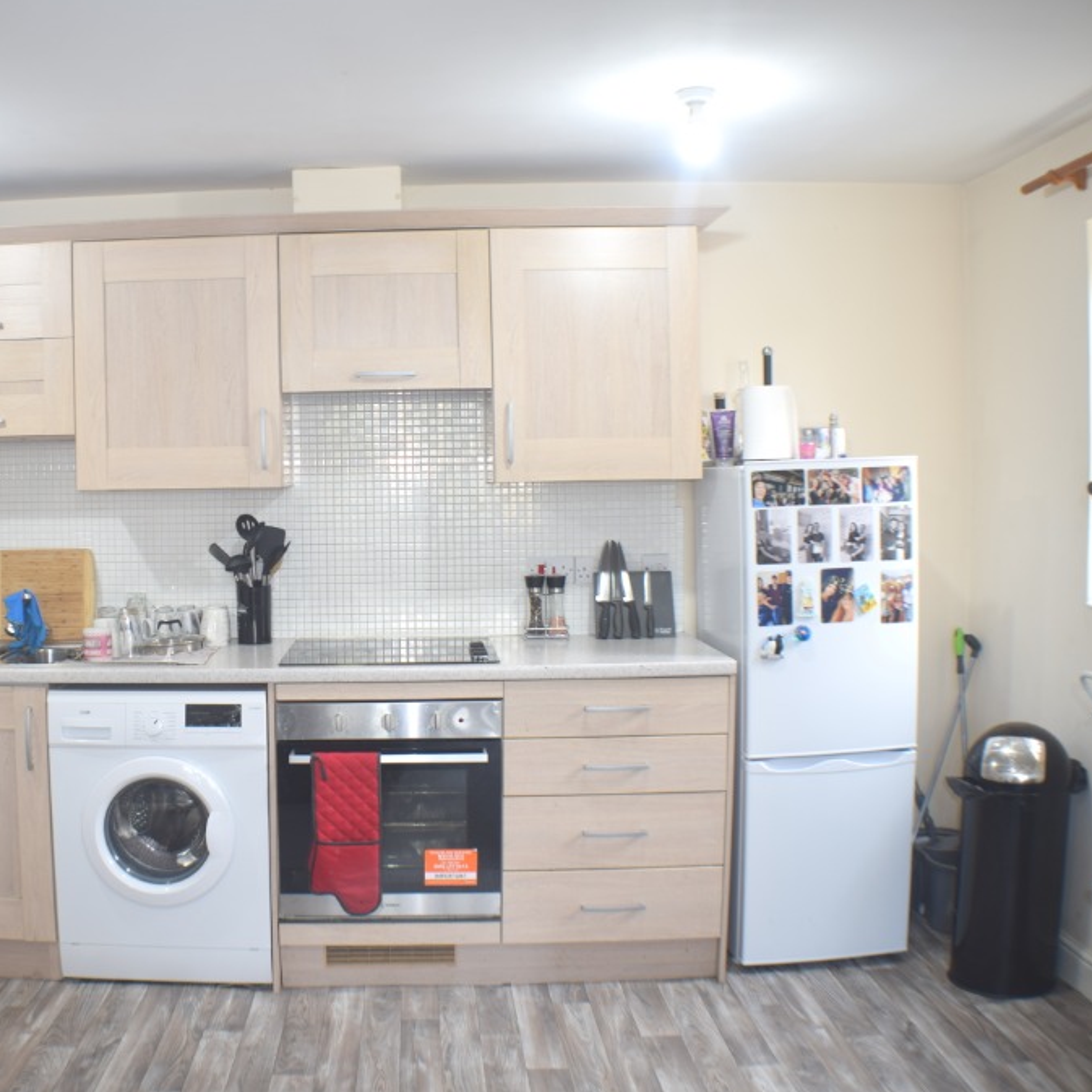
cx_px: 334
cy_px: 546
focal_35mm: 45
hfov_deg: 37.3
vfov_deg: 37.8
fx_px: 1593
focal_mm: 23
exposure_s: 1/6
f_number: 3.8
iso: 100
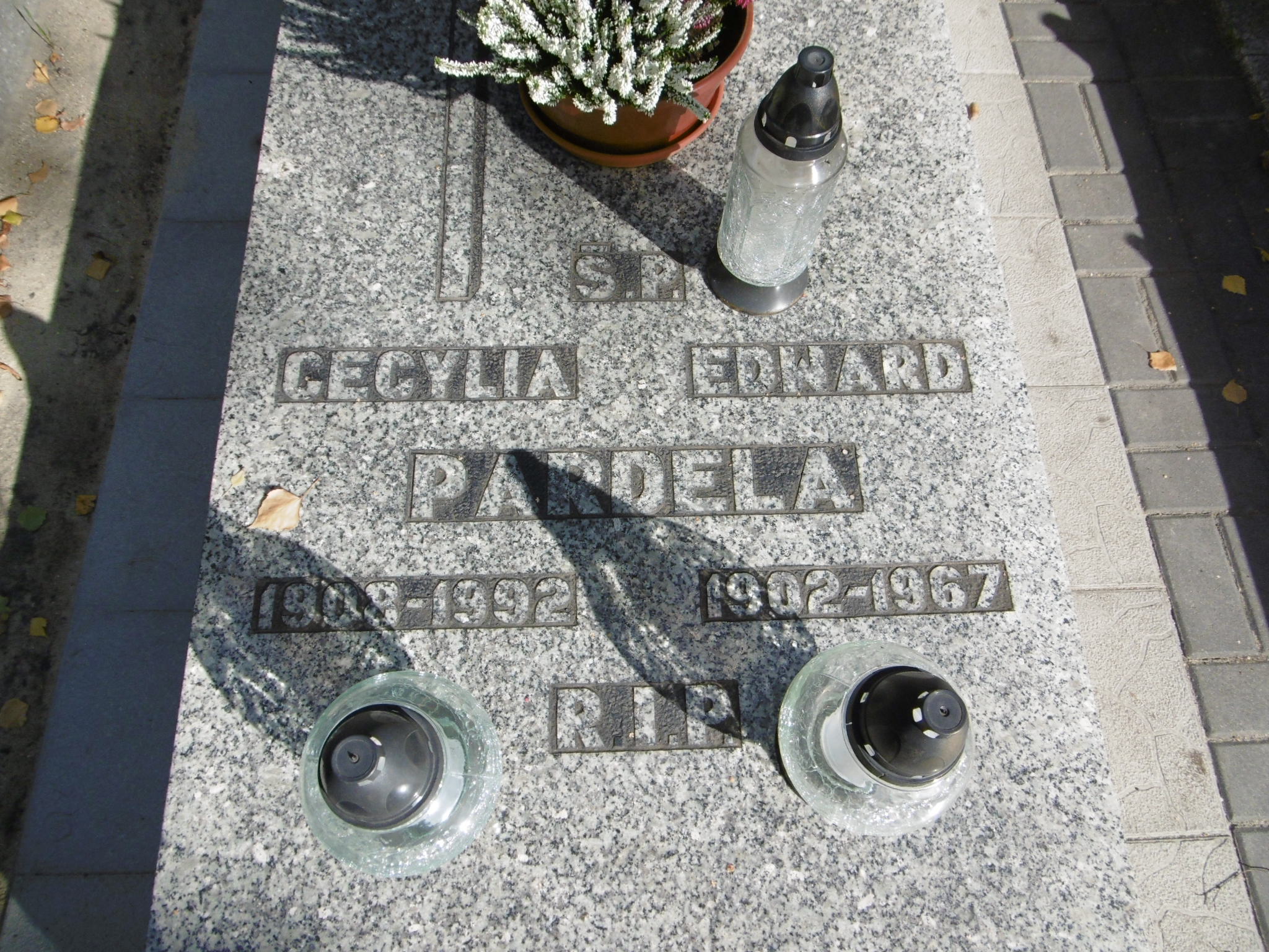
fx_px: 880
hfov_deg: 71.6
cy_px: 476
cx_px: 634
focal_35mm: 24
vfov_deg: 56.8
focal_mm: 4.3
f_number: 3.1
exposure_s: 1/800
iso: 100
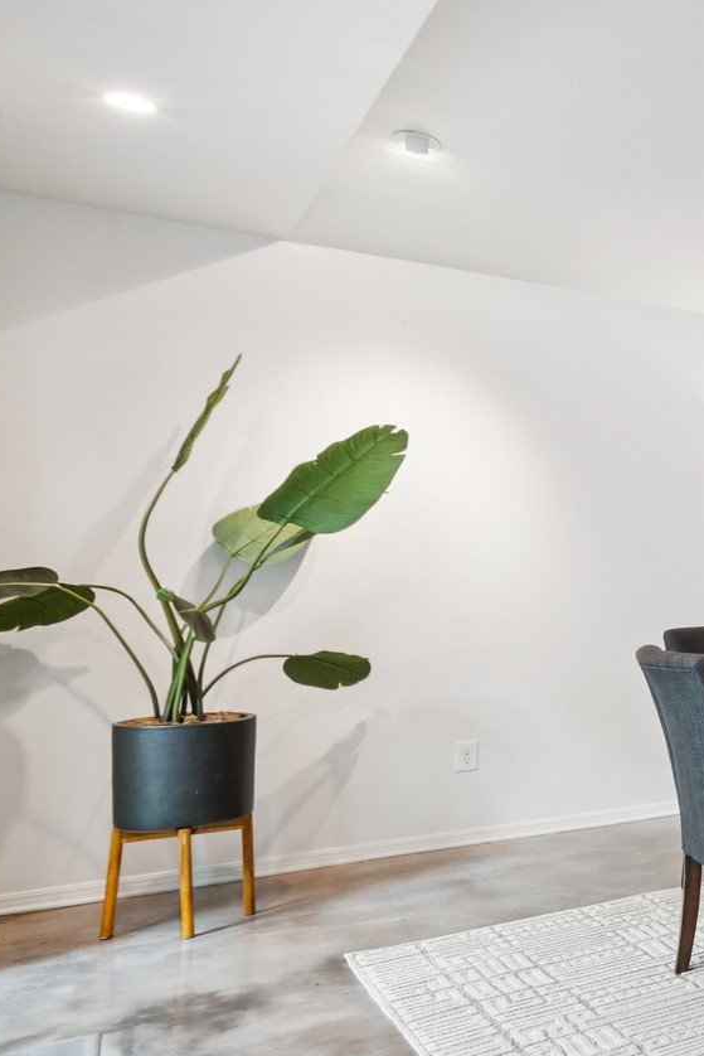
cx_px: 1167
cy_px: 590
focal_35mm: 34
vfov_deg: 55.6
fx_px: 997
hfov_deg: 24.6
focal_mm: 14
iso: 640
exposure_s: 1/5
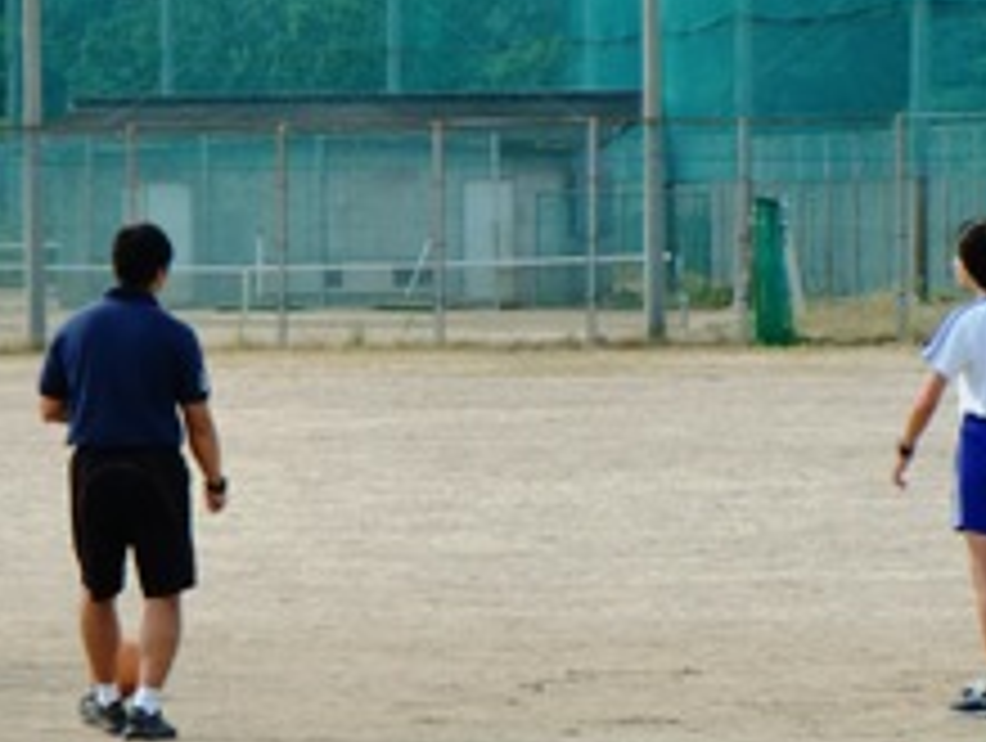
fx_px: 9786
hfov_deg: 5.8
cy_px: 360
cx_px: 320
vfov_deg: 4.3
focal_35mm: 343
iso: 64
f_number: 4.8
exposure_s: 1/250
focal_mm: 30.1
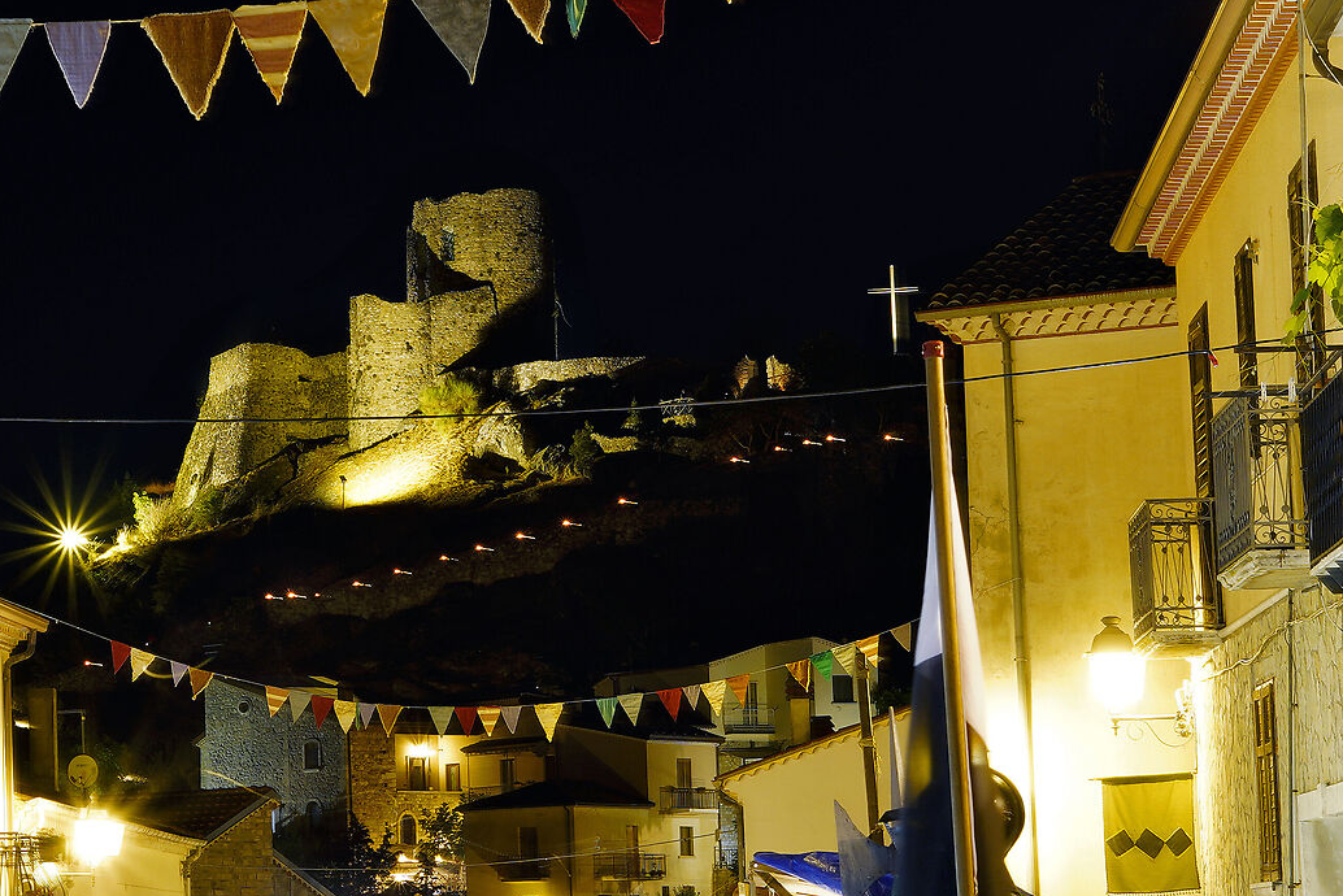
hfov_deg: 17.5
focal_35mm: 116
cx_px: 273
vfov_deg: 11.8
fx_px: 4328
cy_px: 339
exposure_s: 25
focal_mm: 50
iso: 100
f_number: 10
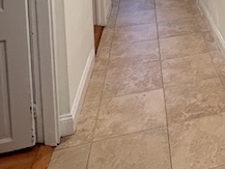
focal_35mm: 48
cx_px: 271
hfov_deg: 32.6
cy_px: -85
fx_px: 312
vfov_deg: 23.9
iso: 250
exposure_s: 1/120
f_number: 1.8
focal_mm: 1.57
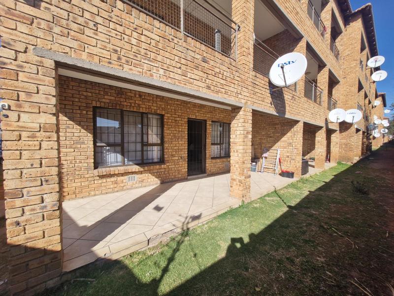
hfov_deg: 106.2
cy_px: 148
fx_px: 148
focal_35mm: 13
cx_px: 197
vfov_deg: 89.9
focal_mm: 1.74
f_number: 2.2
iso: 50
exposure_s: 1/1256
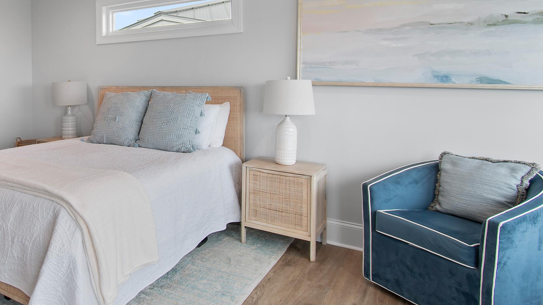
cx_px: 125
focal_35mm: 27
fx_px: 389
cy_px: 79
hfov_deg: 64.9
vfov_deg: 41.7
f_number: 4.8
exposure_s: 1/20
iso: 100
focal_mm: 11
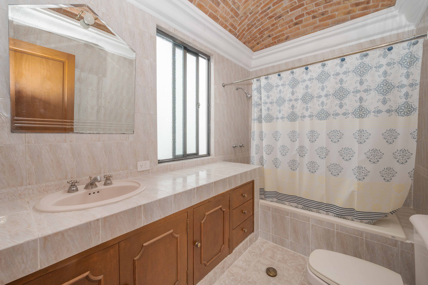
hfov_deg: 102.3
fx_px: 172
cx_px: 214
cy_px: 142
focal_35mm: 14
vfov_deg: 79.1
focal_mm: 14.5
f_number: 20
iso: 400
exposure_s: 1/10
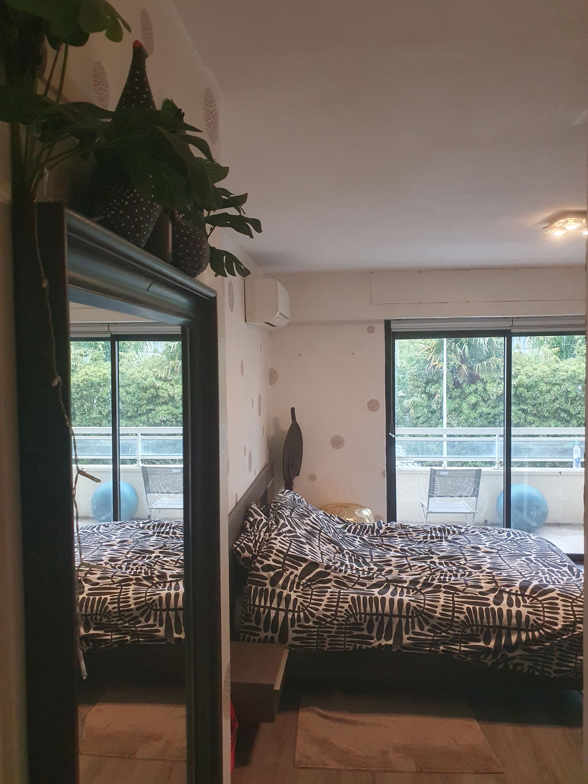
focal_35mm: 26
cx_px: 294
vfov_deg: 67.3
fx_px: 589
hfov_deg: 53.1
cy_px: 392
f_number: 2.4
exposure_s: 1/50
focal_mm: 4.32
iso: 640
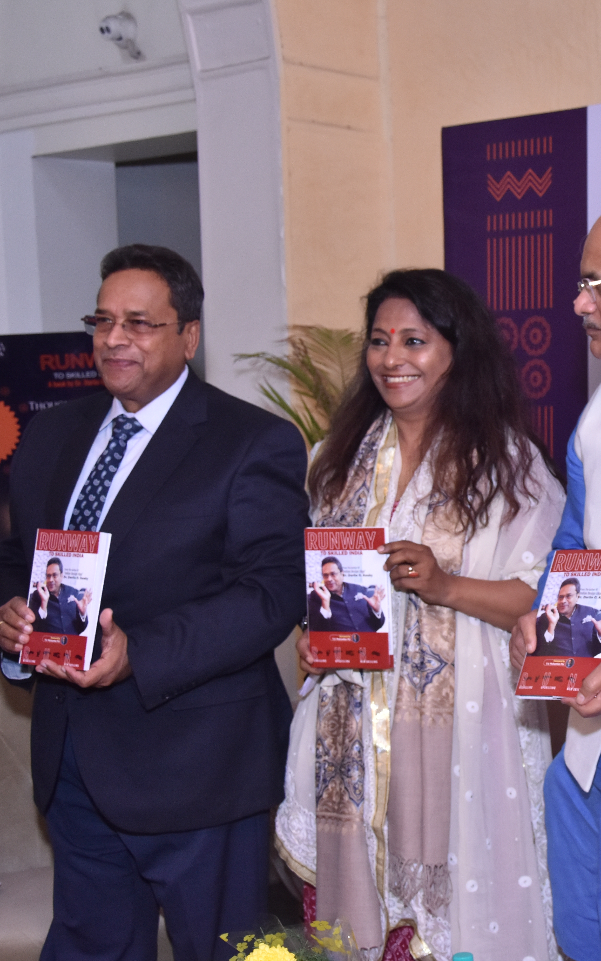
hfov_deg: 18.3
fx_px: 1808
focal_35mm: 69
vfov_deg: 29.8
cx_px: 633
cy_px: 481
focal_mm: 30
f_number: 5.6
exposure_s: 1/160
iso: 640
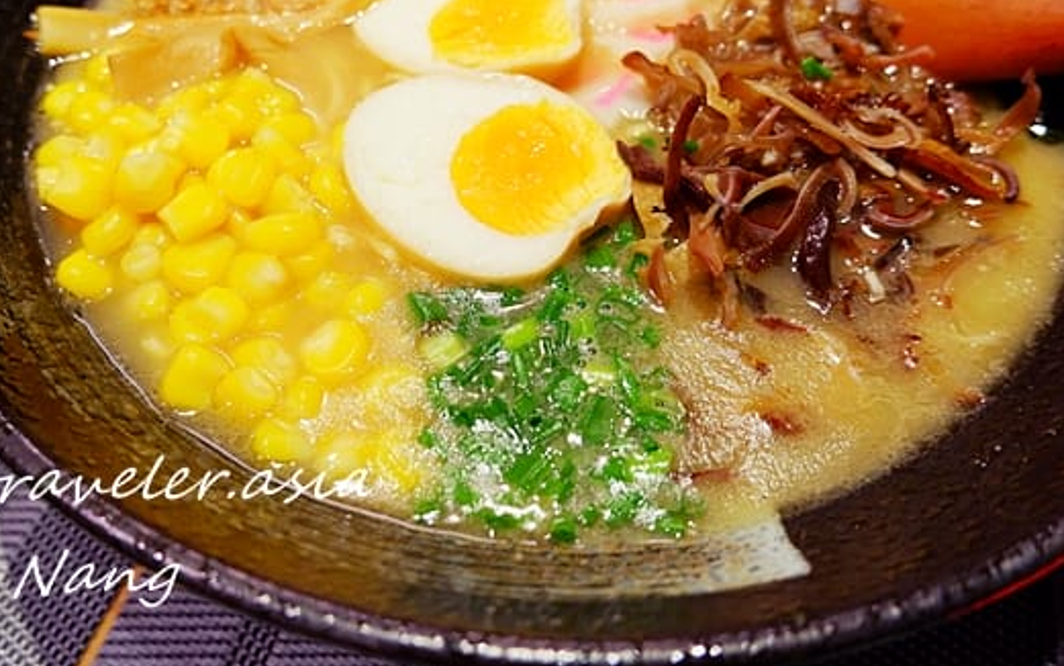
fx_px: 1044
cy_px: 146
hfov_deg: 53.9
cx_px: 480
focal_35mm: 36
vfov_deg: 34.4
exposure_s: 1/34
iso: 500
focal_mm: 15
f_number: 3.5
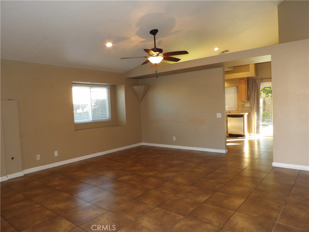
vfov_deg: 56.8
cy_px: 116
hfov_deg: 71.6
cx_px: 154
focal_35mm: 24
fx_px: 214
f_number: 3.2
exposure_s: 1/33
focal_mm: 4.3
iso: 200
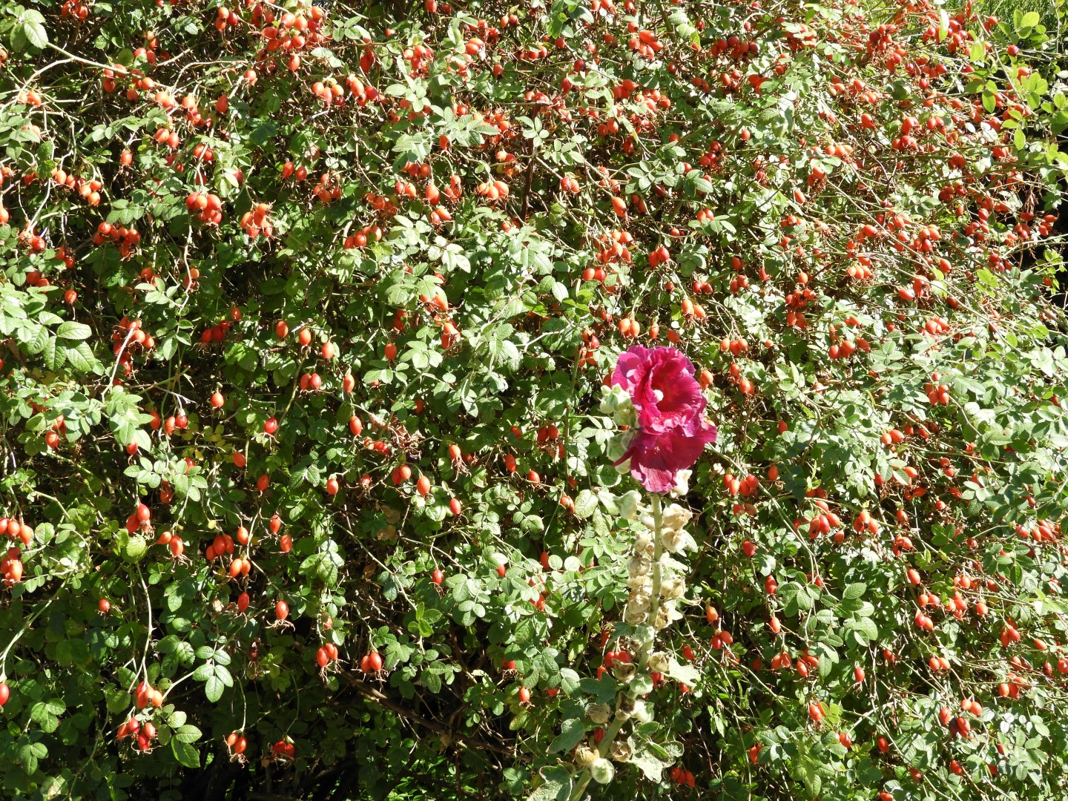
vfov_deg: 29.1
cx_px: 534
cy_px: 400
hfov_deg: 38.2
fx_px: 1543
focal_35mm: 50
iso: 100
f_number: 4
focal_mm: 9
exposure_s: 1/250
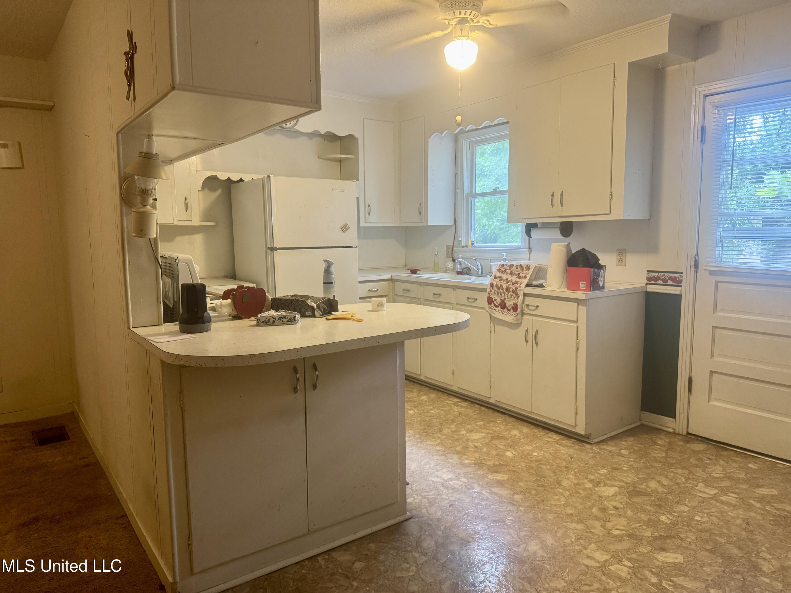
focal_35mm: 24
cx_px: 396
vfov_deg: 56.8
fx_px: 548
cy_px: 296
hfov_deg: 71.6
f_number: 1.78
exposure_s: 1/60
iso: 320
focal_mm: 6.76
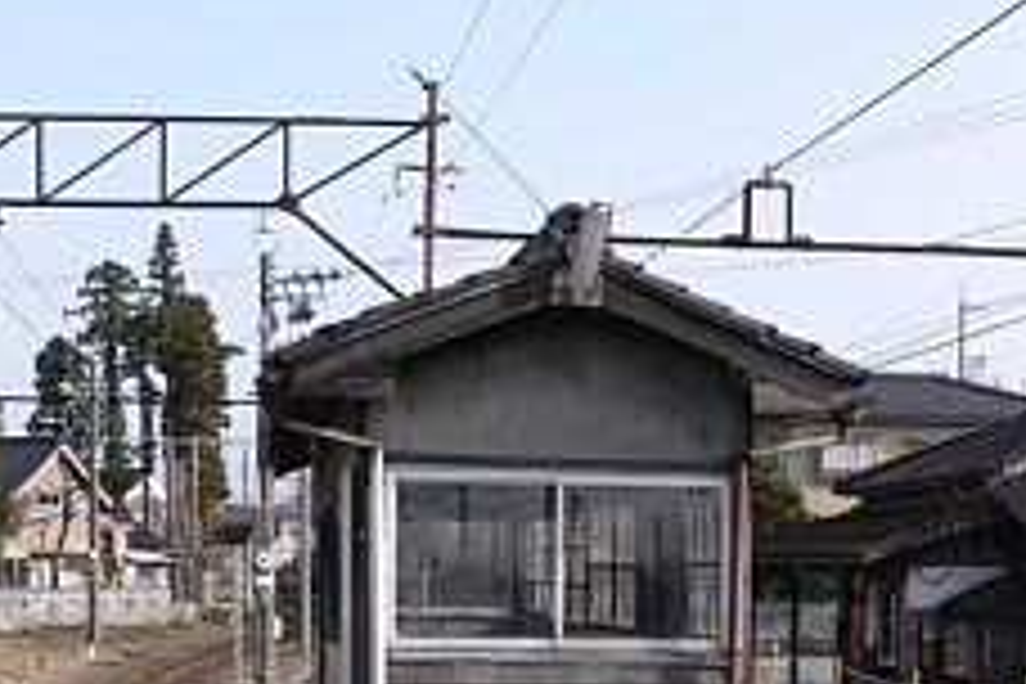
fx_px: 1824
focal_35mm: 64
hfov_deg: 31.4
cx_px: 526
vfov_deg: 20.8
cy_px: 621
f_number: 5.6
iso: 80
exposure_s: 1/200
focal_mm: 7.4
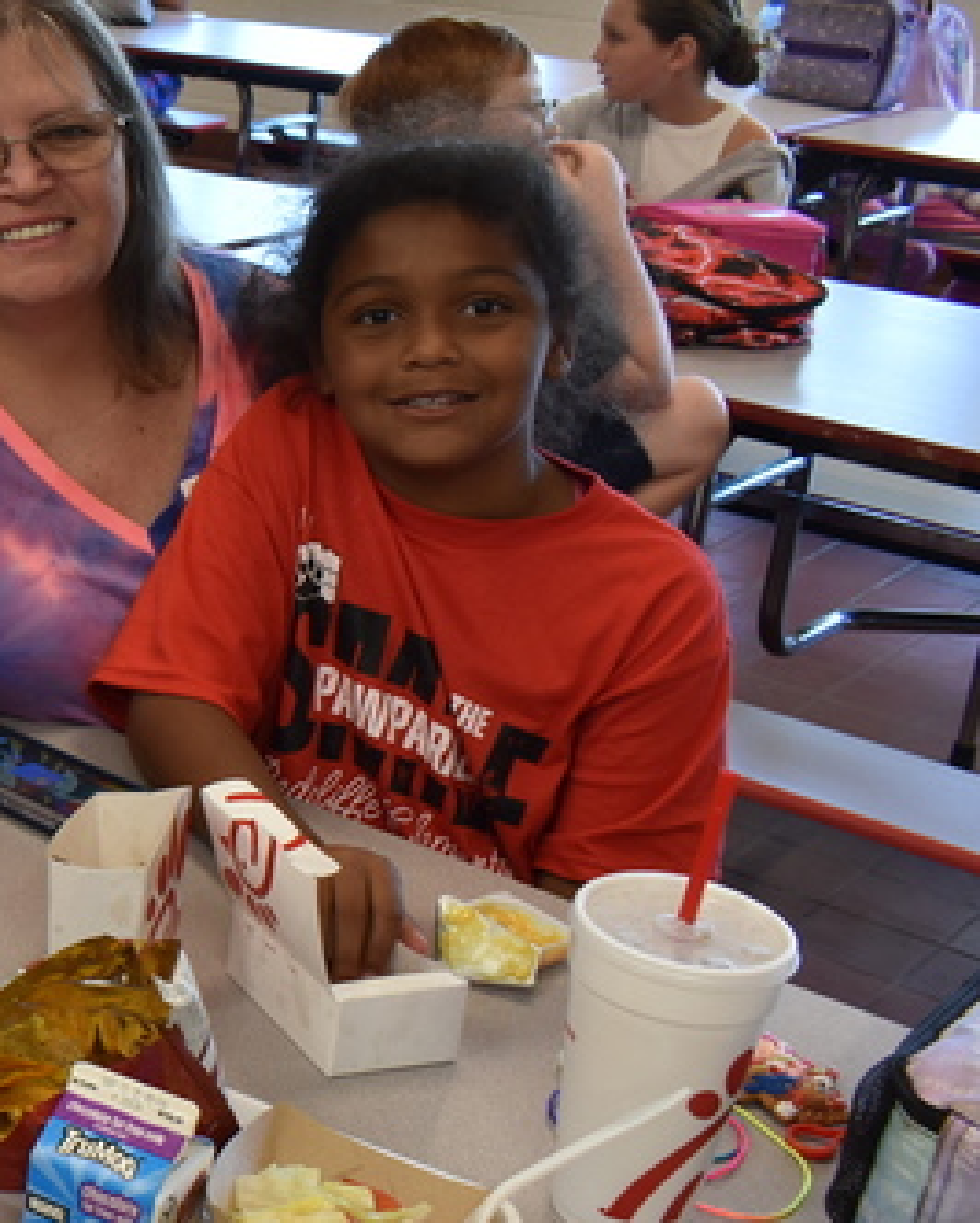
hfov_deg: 21.2
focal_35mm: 61
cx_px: -486
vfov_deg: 30.9
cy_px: 689
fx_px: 2210
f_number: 7.1
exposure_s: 1/30
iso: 280
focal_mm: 18
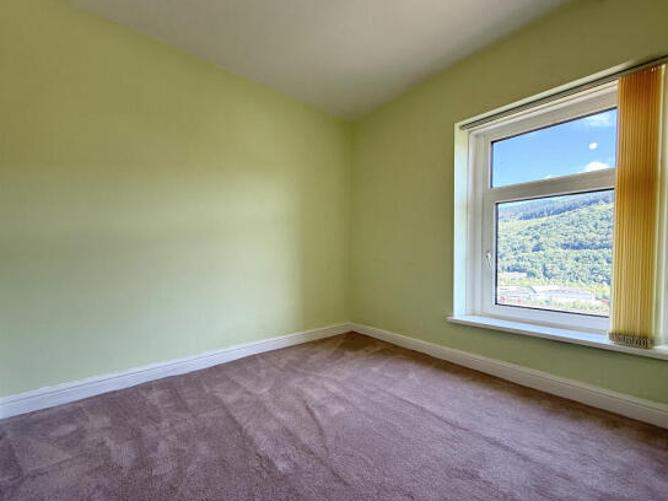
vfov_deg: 81.7
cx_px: 338
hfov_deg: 98.2
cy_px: 263
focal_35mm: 15
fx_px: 289
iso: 64
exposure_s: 1/115
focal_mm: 2.22
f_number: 2.2
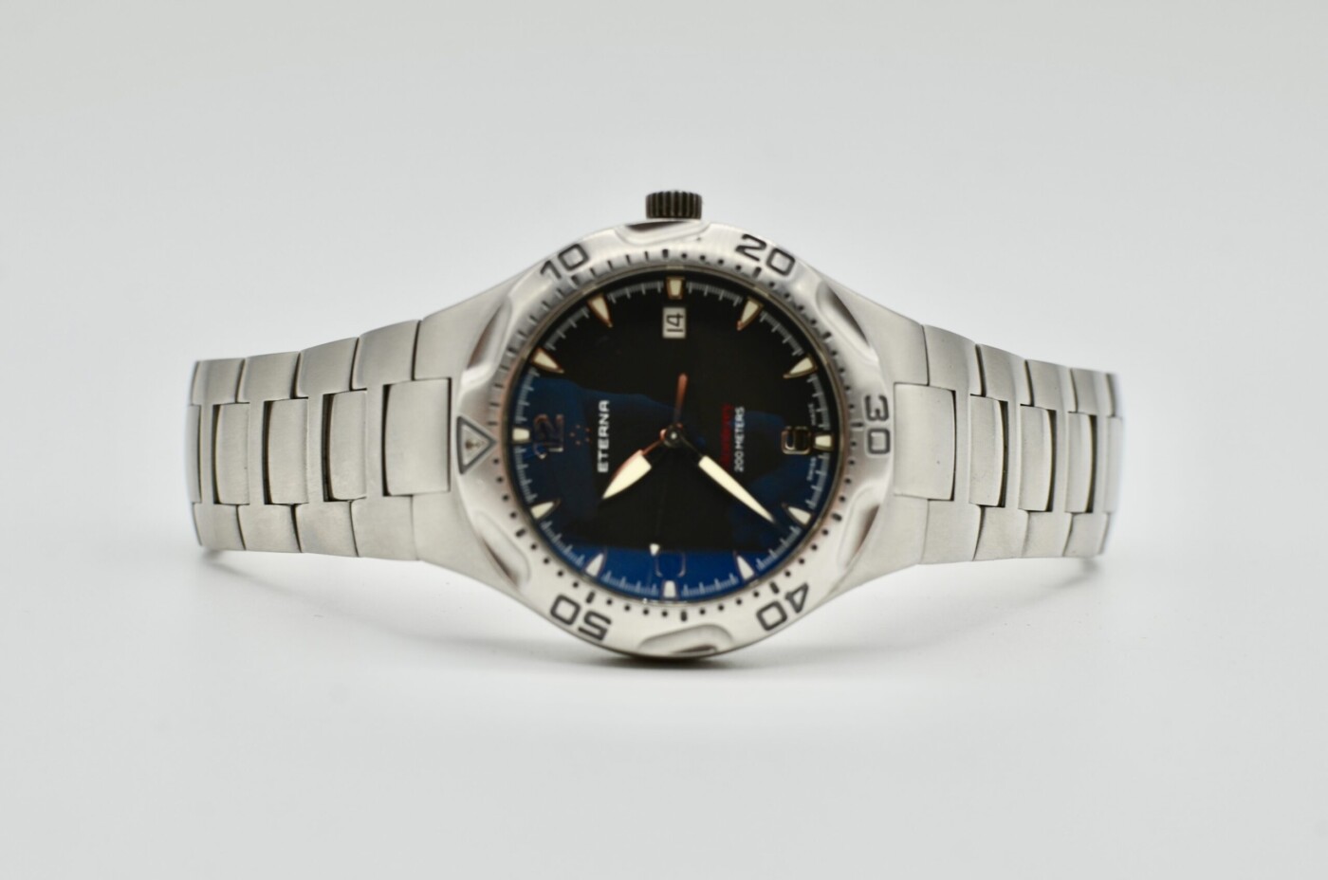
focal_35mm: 52
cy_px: 440
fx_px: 1933
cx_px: 664
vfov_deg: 25.7
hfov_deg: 37.9
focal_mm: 35
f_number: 6.3
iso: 200
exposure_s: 1/160
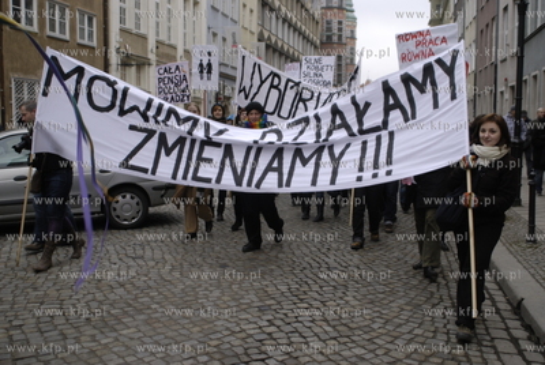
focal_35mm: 36
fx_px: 546
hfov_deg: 53.1
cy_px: 182
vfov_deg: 37.0
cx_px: 272
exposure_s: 1/160
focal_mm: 24
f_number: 2.8
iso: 160
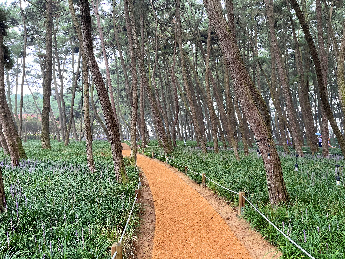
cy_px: 130
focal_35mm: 26
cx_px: 172
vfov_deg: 53.1
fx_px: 259
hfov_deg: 67.3
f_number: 1.6
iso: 160
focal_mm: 5.1
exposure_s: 1/60
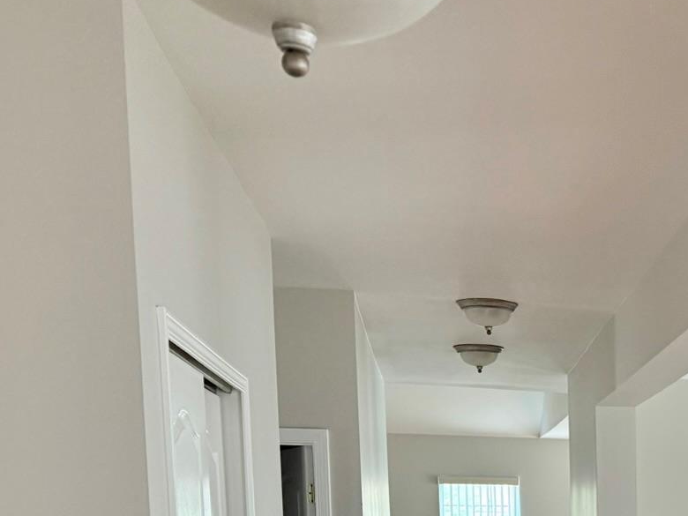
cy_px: 664
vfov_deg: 21.2
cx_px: 804
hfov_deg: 27.4
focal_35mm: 63
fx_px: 1252
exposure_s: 1/60
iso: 250
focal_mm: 6.76
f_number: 1.78
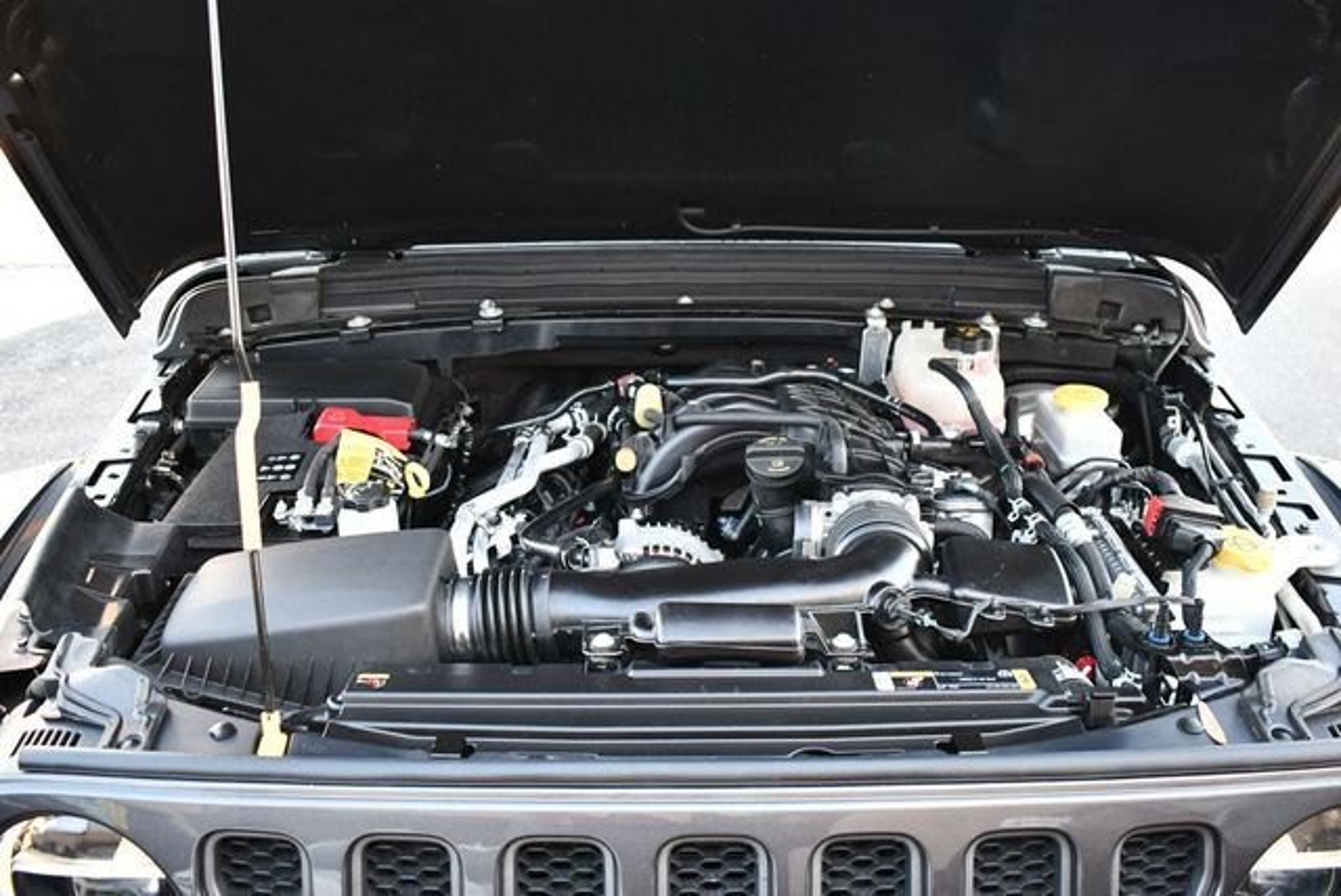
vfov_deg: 36.9
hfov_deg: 53.1
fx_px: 1342
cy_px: 448
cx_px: 670
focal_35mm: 36
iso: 800
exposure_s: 1/160
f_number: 3.5
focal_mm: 18
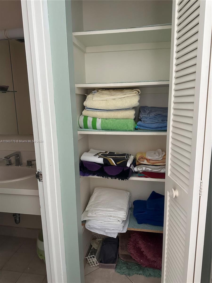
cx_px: 106
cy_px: 142
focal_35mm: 24
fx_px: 196
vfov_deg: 71.6
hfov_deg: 56.8
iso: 800
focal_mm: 6.86
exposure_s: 1/60
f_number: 1.78
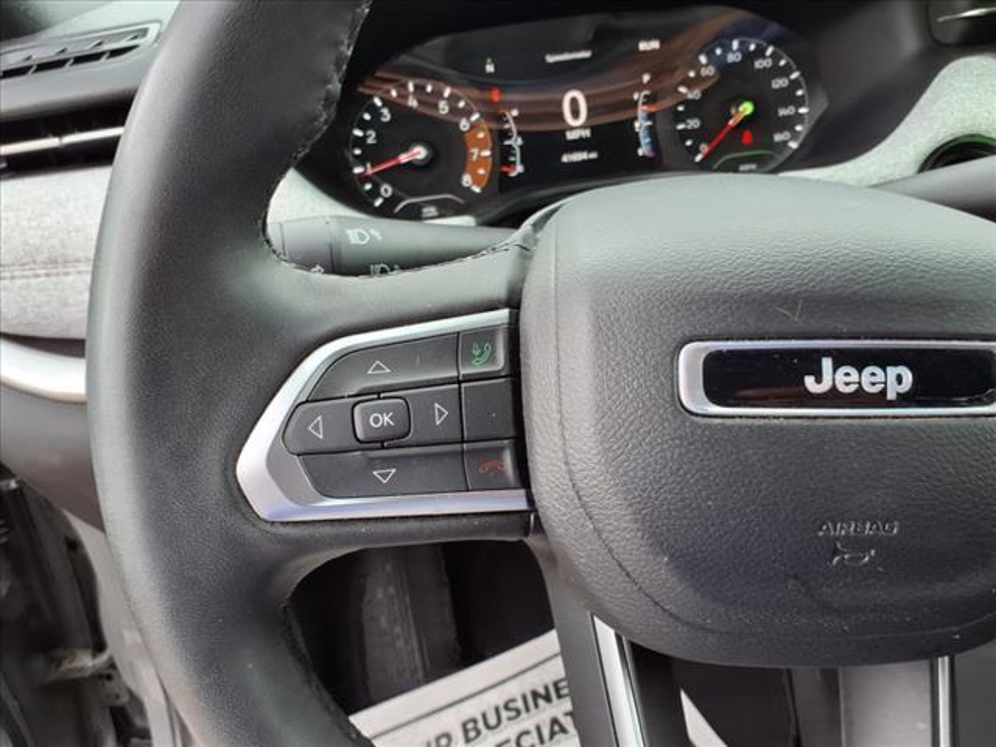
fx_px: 777
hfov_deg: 65.3
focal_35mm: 27
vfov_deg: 51.4
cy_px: 374
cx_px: 498
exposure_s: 1/120
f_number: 1.9
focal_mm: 3.58
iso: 50
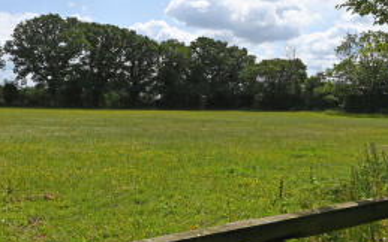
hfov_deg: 46.2
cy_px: 92
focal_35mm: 43
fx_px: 455
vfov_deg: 29.8
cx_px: 187
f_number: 11
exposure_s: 1/500
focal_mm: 23
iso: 320
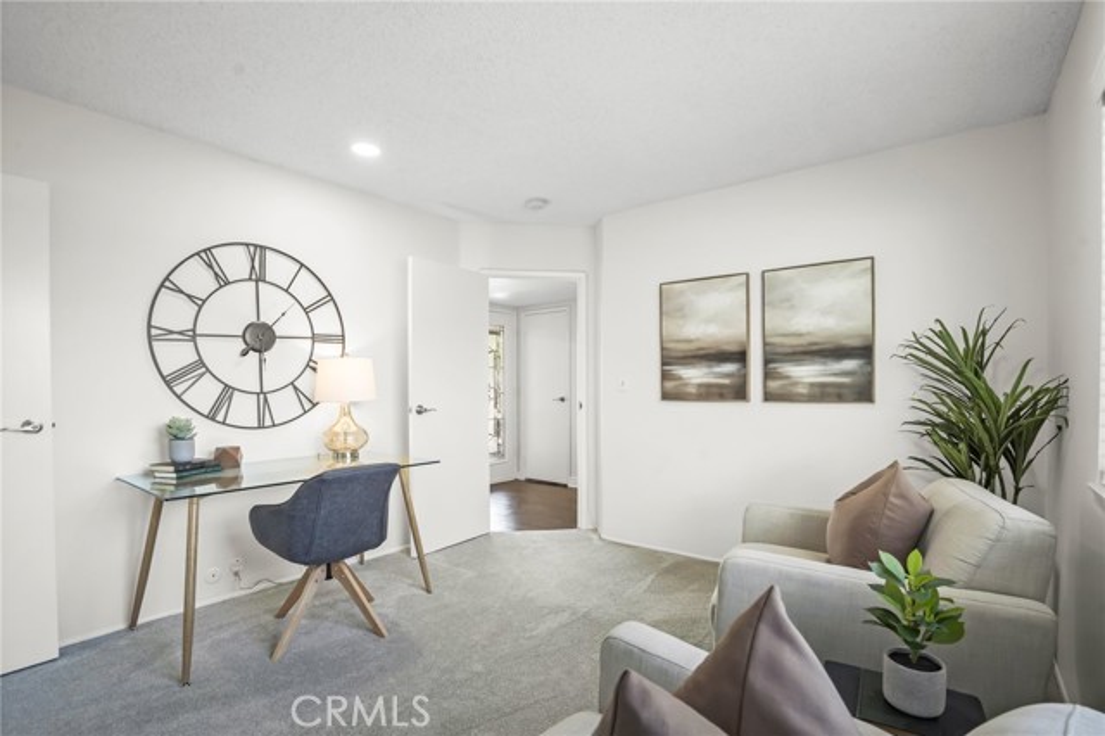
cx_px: 552
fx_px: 491
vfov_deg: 73.7
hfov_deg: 96.8
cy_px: 368
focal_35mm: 16
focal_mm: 16
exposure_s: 1/30
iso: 5000
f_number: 8
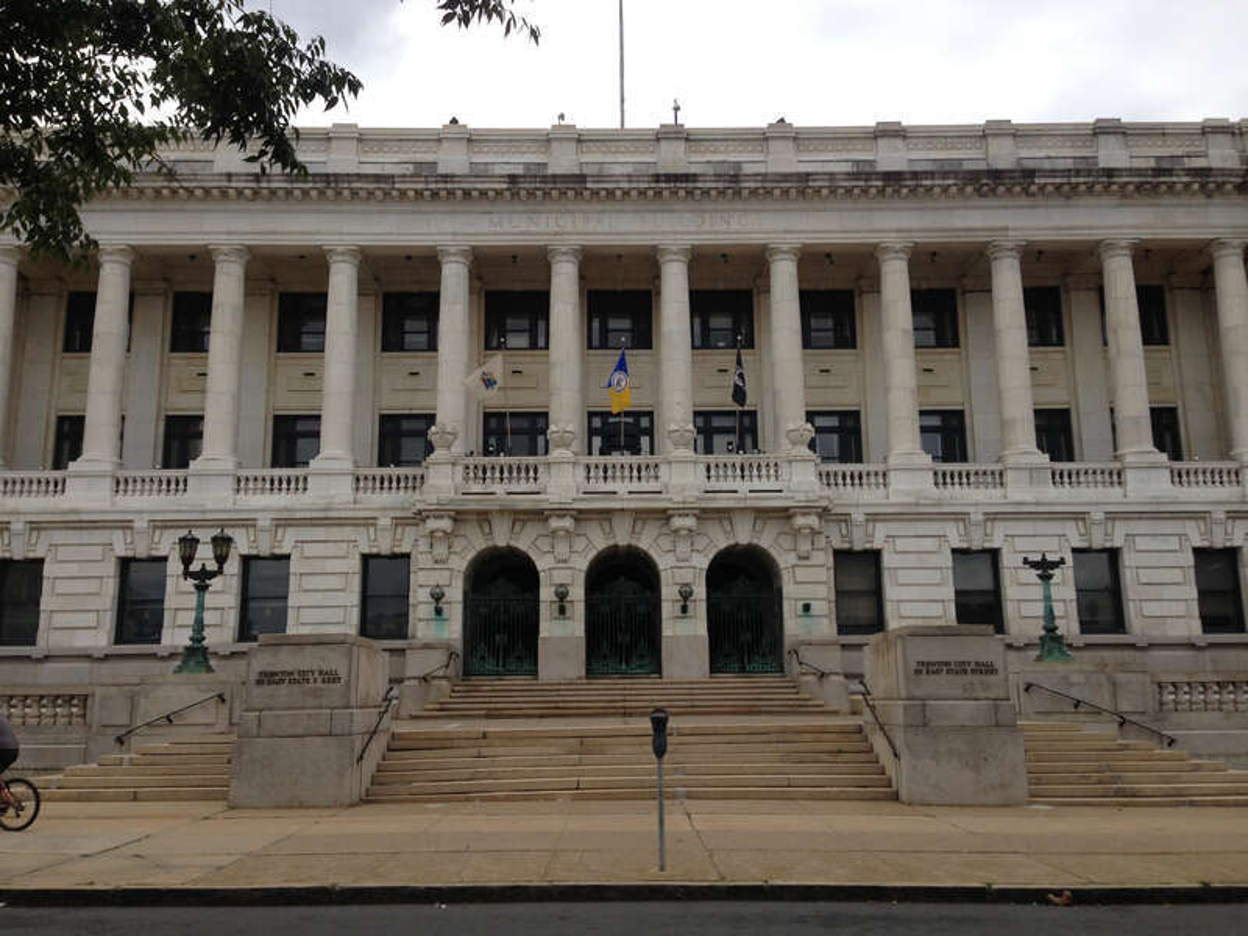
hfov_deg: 55.4
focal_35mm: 33
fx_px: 1190
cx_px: 624
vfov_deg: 42.9
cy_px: 468
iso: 50
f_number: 2.4
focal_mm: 4.13
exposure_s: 1/1642
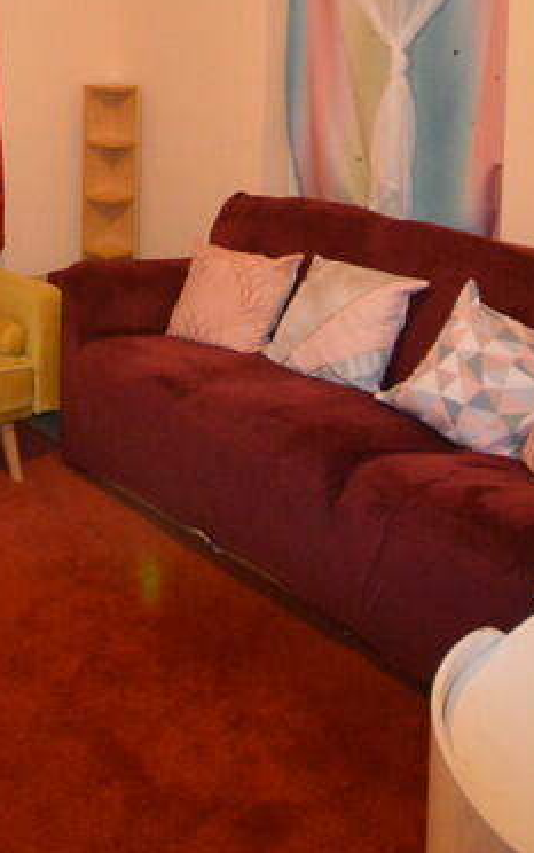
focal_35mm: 42
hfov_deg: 29.7
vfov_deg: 43.0
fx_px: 976
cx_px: 87
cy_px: 77
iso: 2500
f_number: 4
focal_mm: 10
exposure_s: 1/60
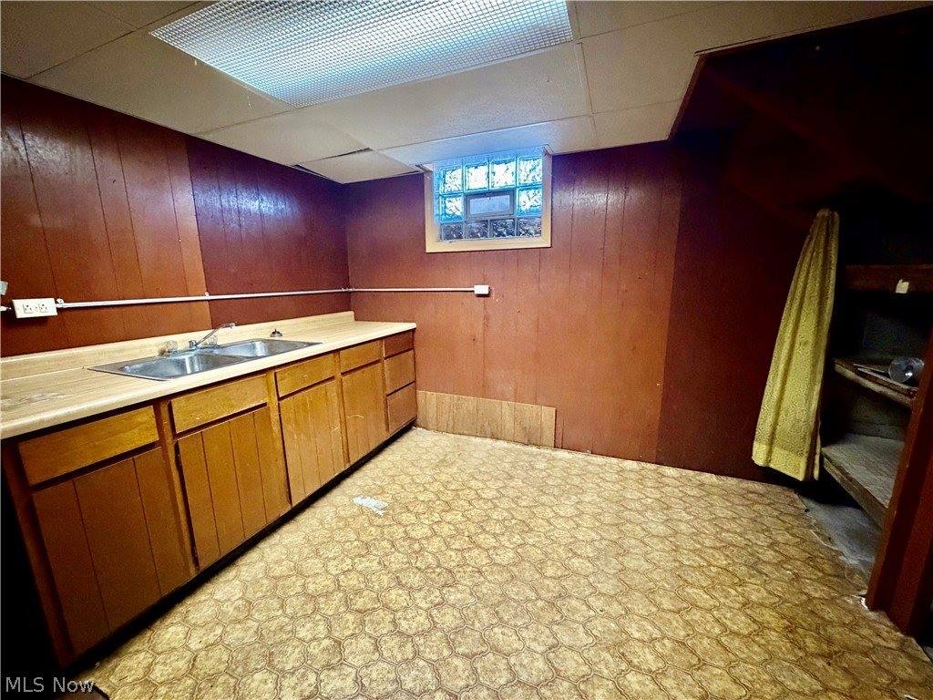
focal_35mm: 14
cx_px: 466
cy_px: 350
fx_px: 377
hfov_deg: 102.1
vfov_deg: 85.7
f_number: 2.2
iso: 800
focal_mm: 2.22
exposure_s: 1/60
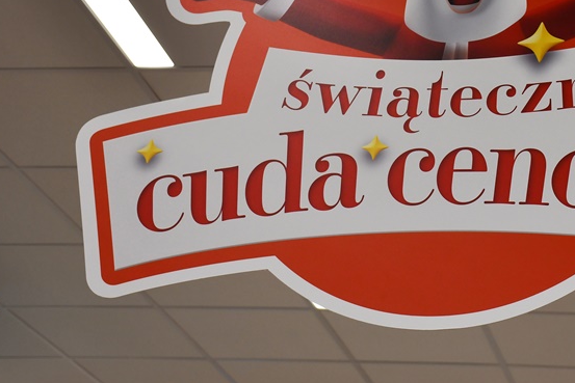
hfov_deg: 21.4
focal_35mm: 94
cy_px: 52
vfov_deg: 14.4
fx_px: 1502
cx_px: 472
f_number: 5
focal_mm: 35
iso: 400
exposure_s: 1/250
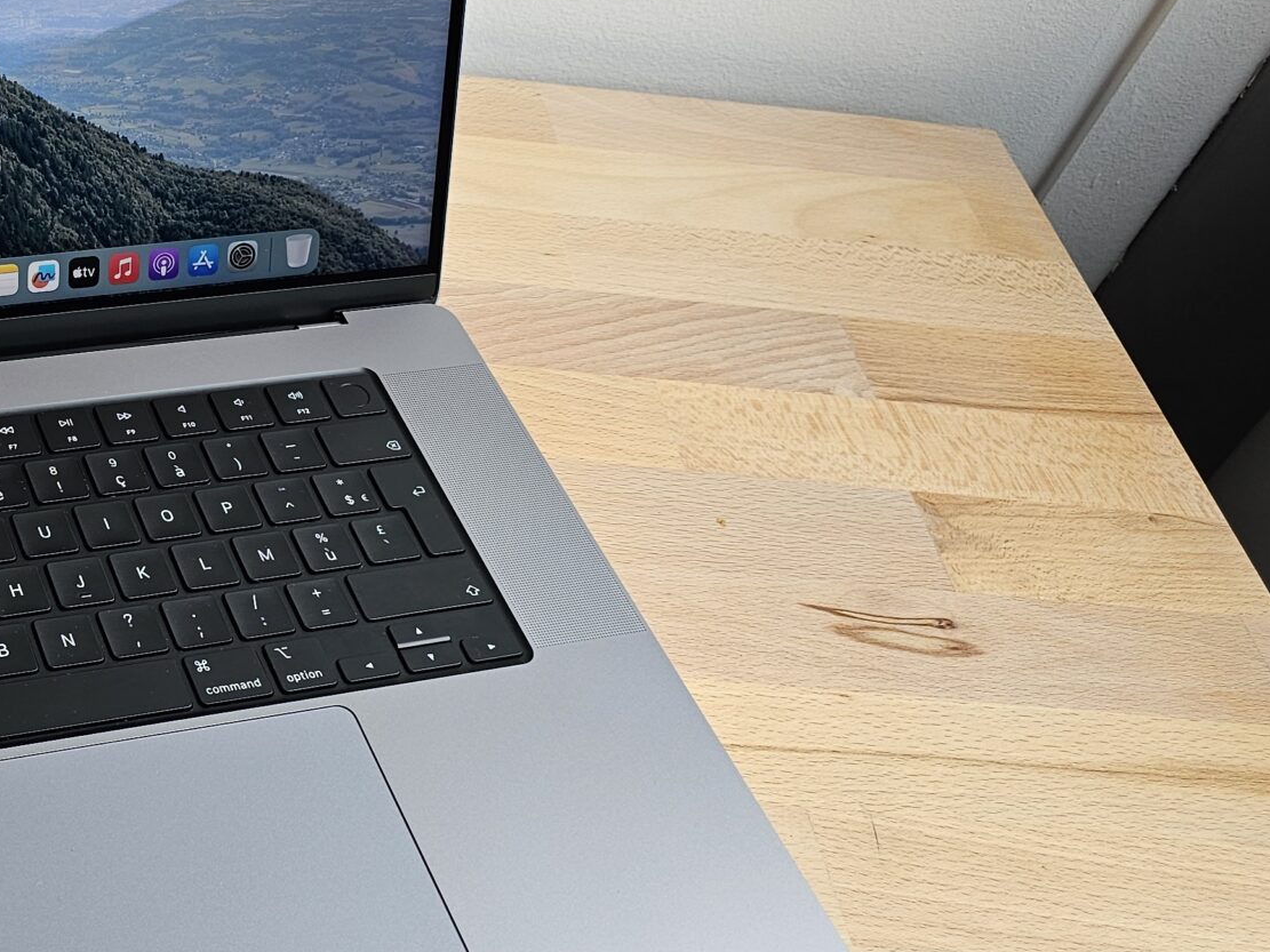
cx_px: -63
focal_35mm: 53
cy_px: 339
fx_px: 1944
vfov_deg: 27.4
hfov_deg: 32.6
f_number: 1.7
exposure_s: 1/180
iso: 40
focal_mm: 6.3
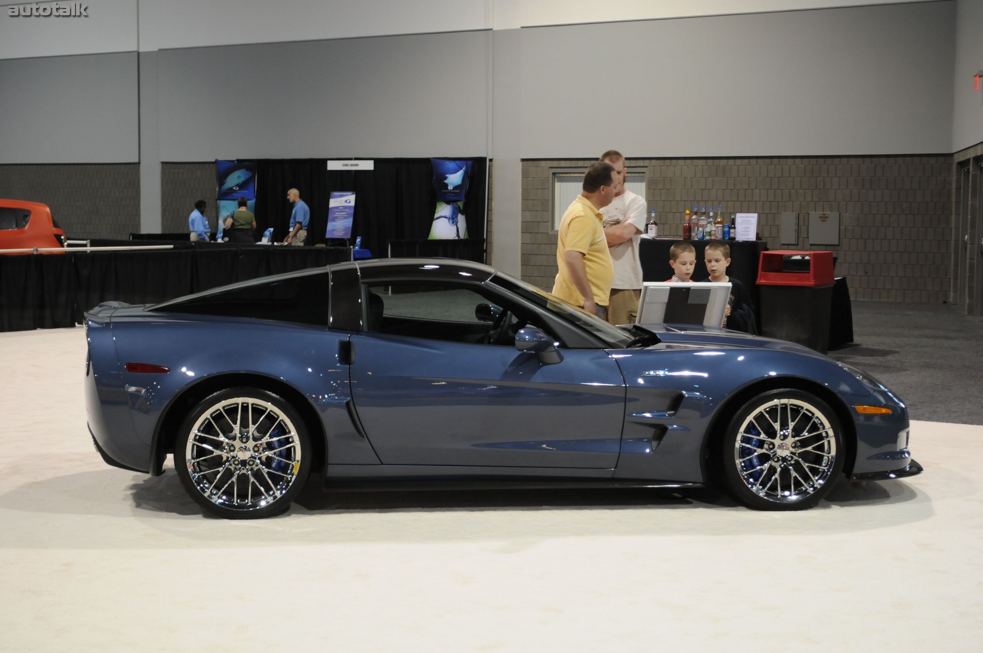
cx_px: 492
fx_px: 1636
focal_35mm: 60
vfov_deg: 22.6
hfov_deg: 33.4
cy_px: 326
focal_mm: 40
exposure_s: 1/30
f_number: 5.3
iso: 800
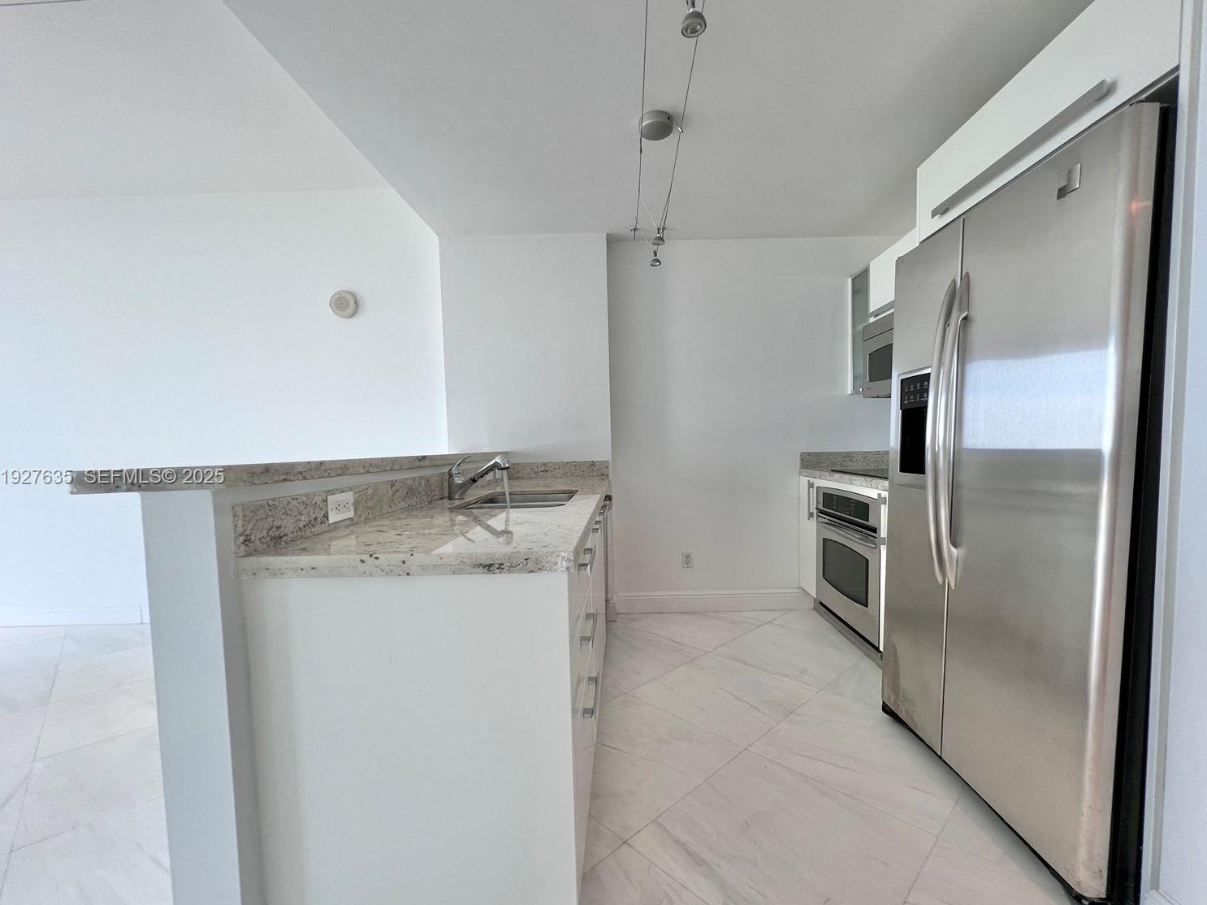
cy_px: 478
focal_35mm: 14
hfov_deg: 102.0
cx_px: 621
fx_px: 488
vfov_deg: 85.6
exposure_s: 1/120
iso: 80
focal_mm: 1.57
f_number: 1.8
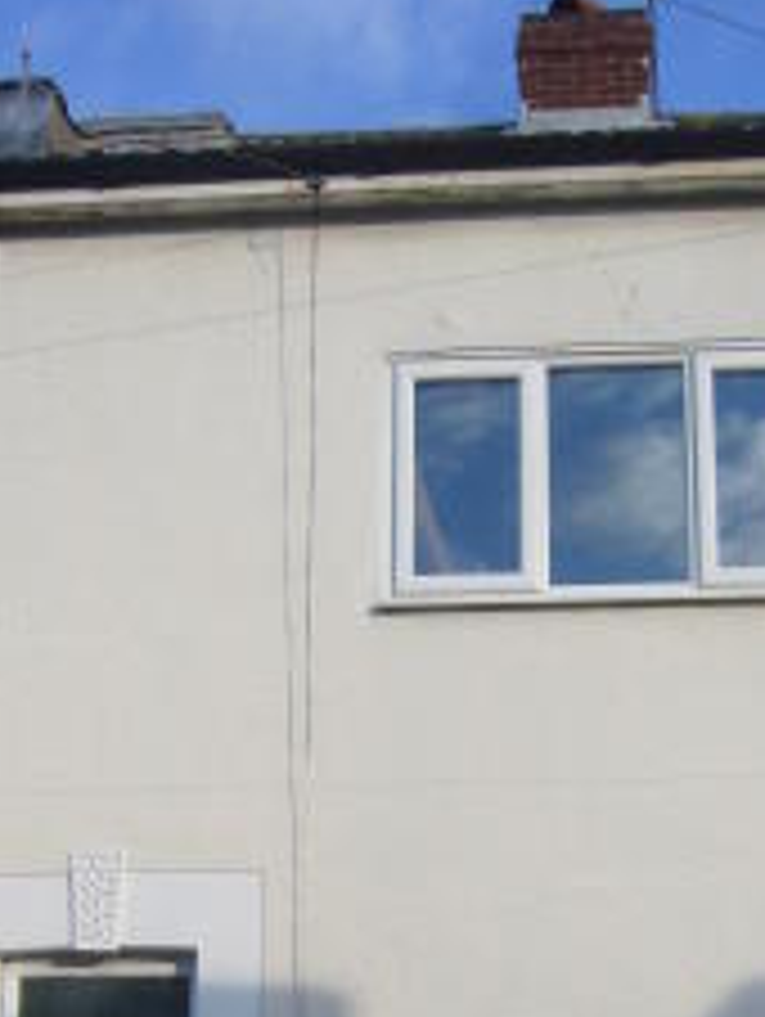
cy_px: 810
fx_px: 1882
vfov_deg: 29.6
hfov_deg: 23.0
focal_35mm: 64
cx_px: 443
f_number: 5.6
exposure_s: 1/320
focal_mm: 5.8
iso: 100
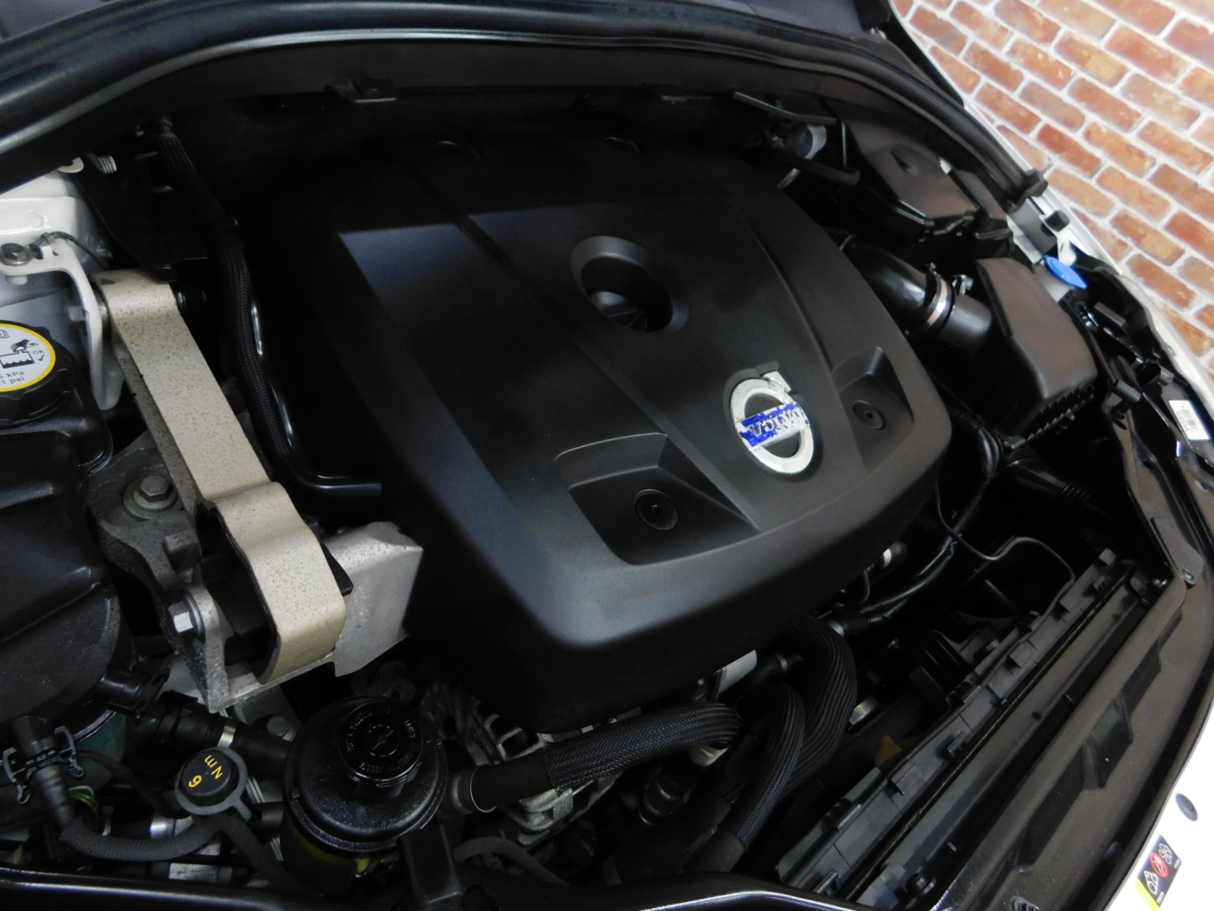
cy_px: 456
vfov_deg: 58.9
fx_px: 807
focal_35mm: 23
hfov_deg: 73.9
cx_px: 607
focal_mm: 4
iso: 400
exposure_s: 1/30
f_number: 3
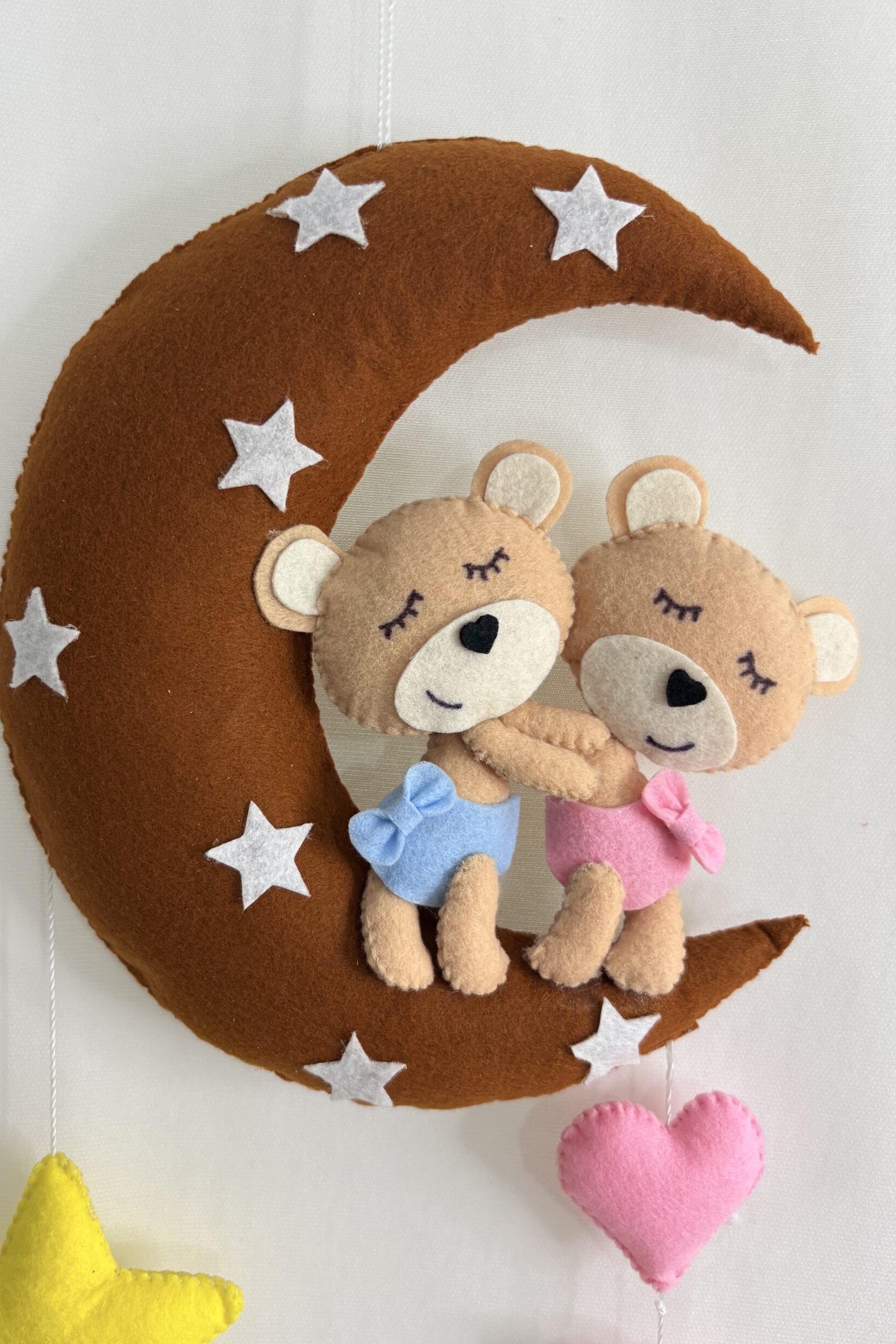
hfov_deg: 46.3
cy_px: 663
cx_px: 389
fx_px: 1045
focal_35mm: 28
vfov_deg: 65.5
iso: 125
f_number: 1.6
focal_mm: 5.96
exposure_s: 1/50
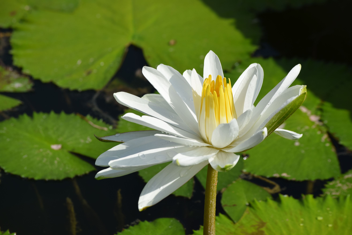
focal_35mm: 129
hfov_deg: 15.9
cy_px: 118
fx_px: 1261
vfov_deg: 10.6
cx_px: 176
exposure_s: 1/1000
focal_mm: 86
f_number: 8
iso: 200
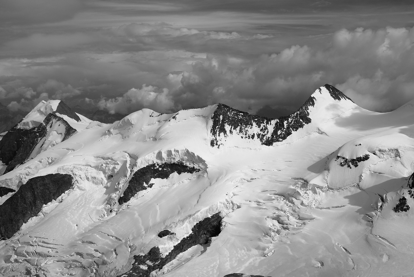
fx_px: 414
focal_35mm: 36
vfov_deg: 37.0
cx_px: 207
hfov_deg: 53.1
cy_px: 138
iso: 100
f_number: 6.3
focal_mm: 24
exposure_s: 1/1250
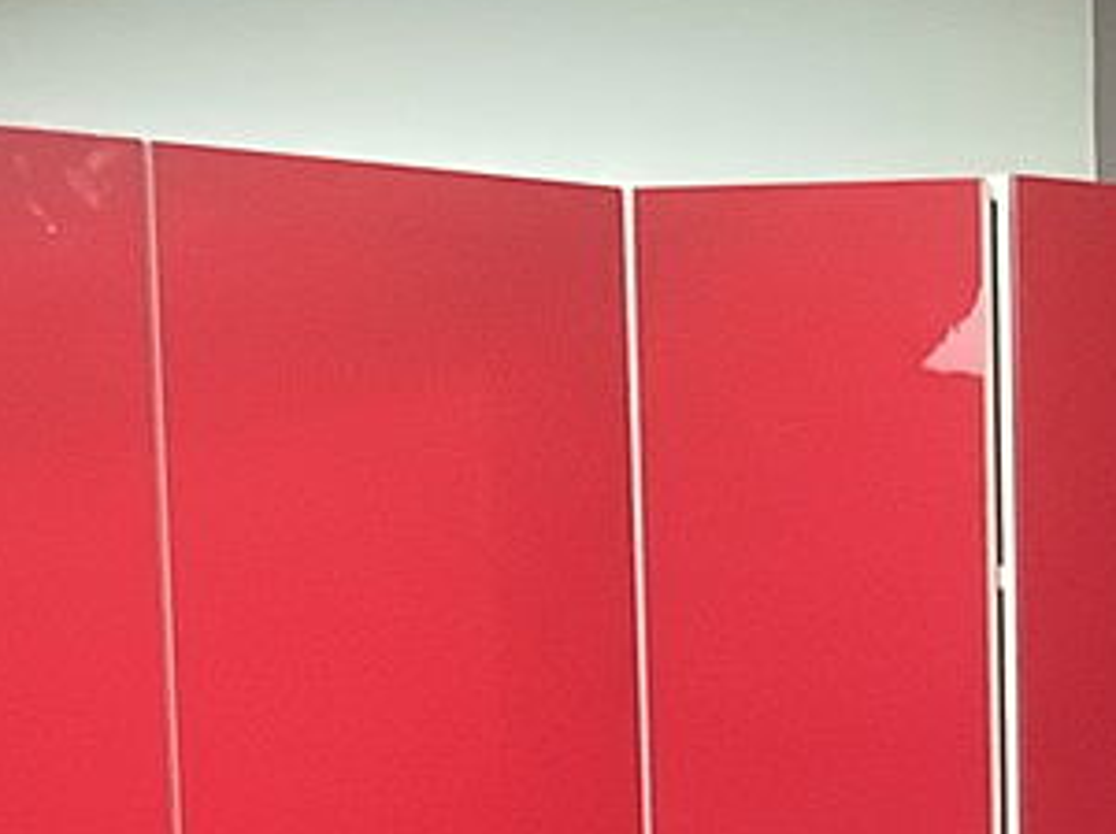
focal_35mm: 165
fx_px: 5313
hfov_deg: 11.5
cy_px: 1757
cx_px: 1698
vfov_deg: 8.4
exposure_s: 1/40
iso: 320
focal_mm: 3.3
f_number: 2.4
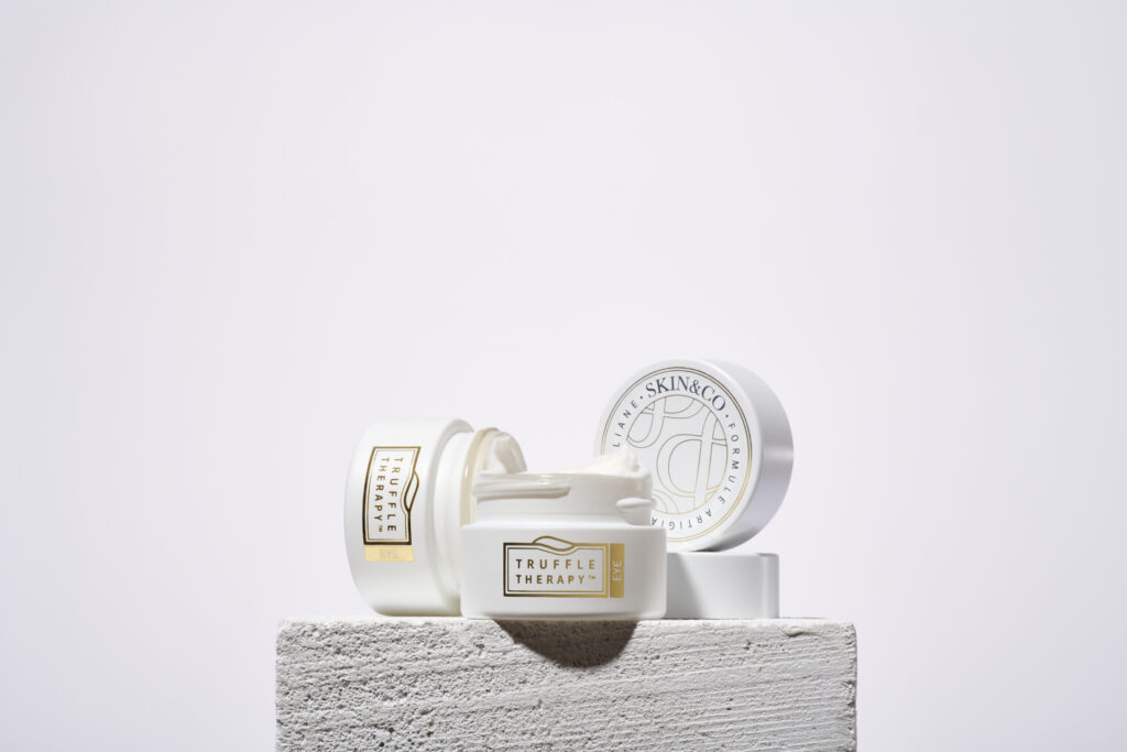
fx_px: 3287
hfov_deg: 19.5
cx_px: 564
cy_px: 376
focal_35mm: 105
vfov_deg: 13.0
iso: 64
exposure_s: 1/160
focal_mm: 105
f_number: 29
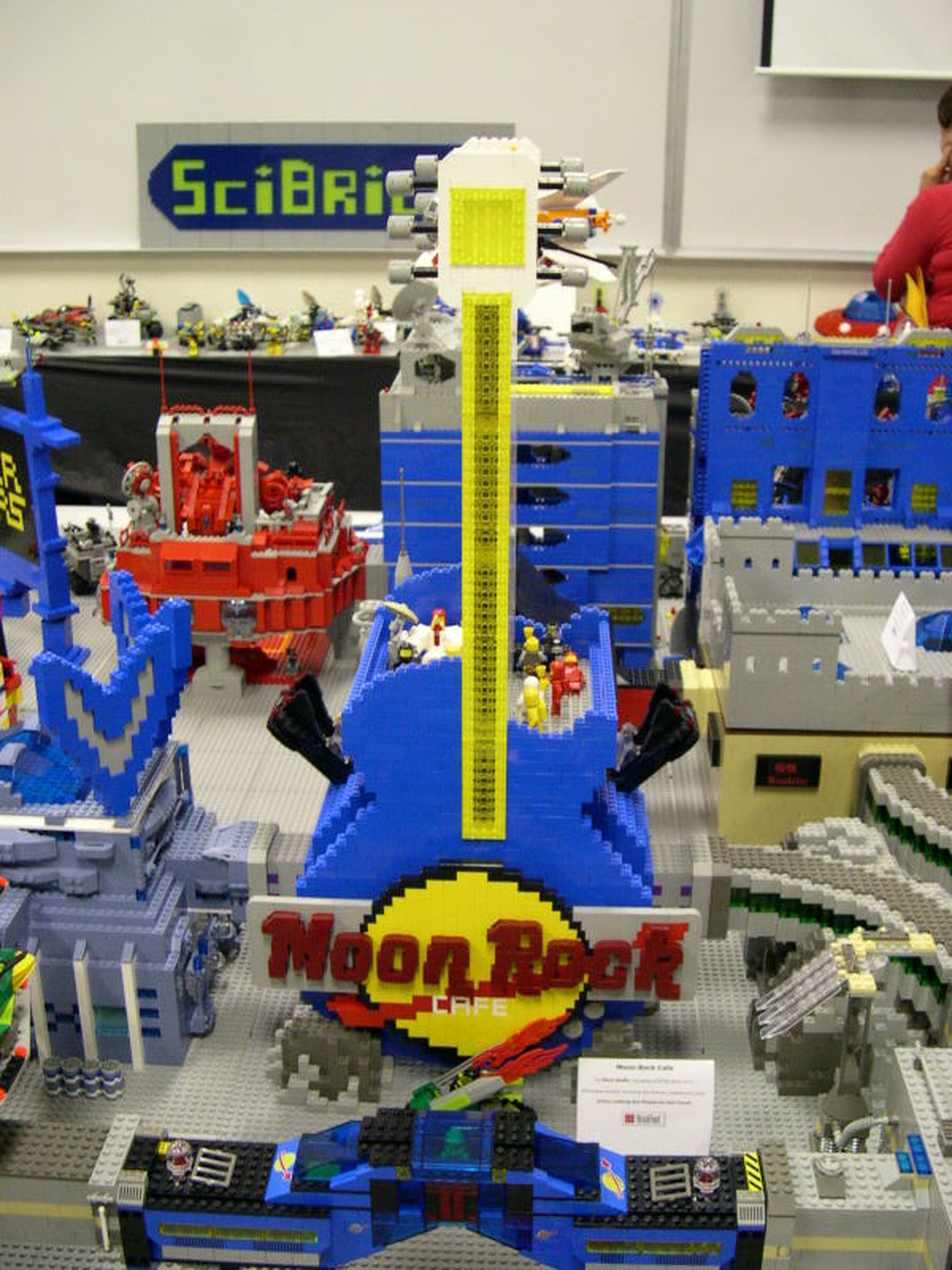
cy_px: 635
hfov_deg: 37.7
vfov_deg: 49.0
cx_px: 476
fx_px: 1393
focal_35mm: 38
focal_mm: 8
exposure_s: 1/25.1
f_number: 2.8
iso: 400
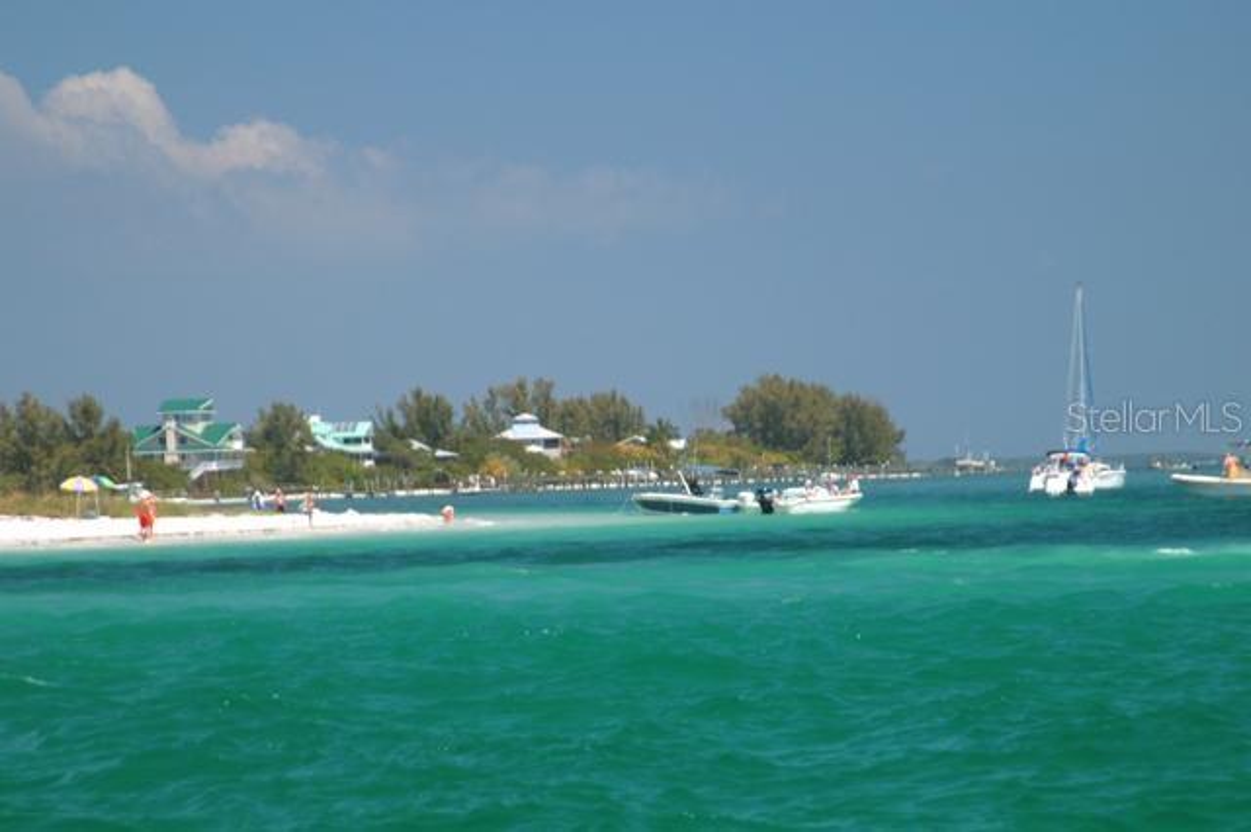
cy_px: 416
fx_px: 6252
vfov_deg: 7.6
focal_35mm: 180
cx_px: 626
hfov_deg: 11.4
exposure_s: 1/400
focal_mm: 120
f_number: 5.6
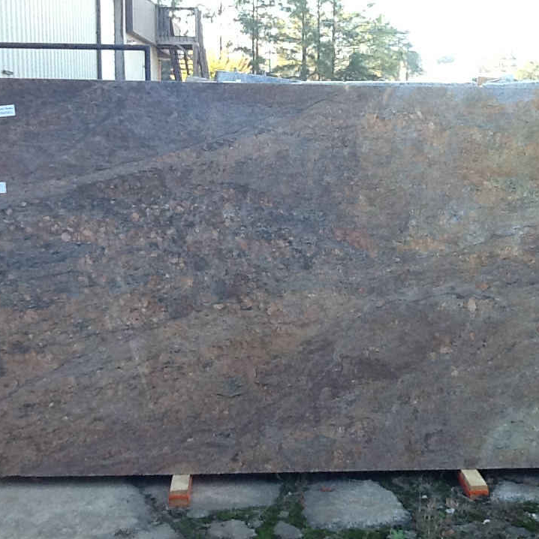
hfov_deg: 32.7
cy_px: 270
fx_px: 916
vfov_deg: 32.8
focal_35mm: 52
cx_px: 313
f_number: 2.4
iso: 64
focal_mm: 2.03
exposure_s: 1/120
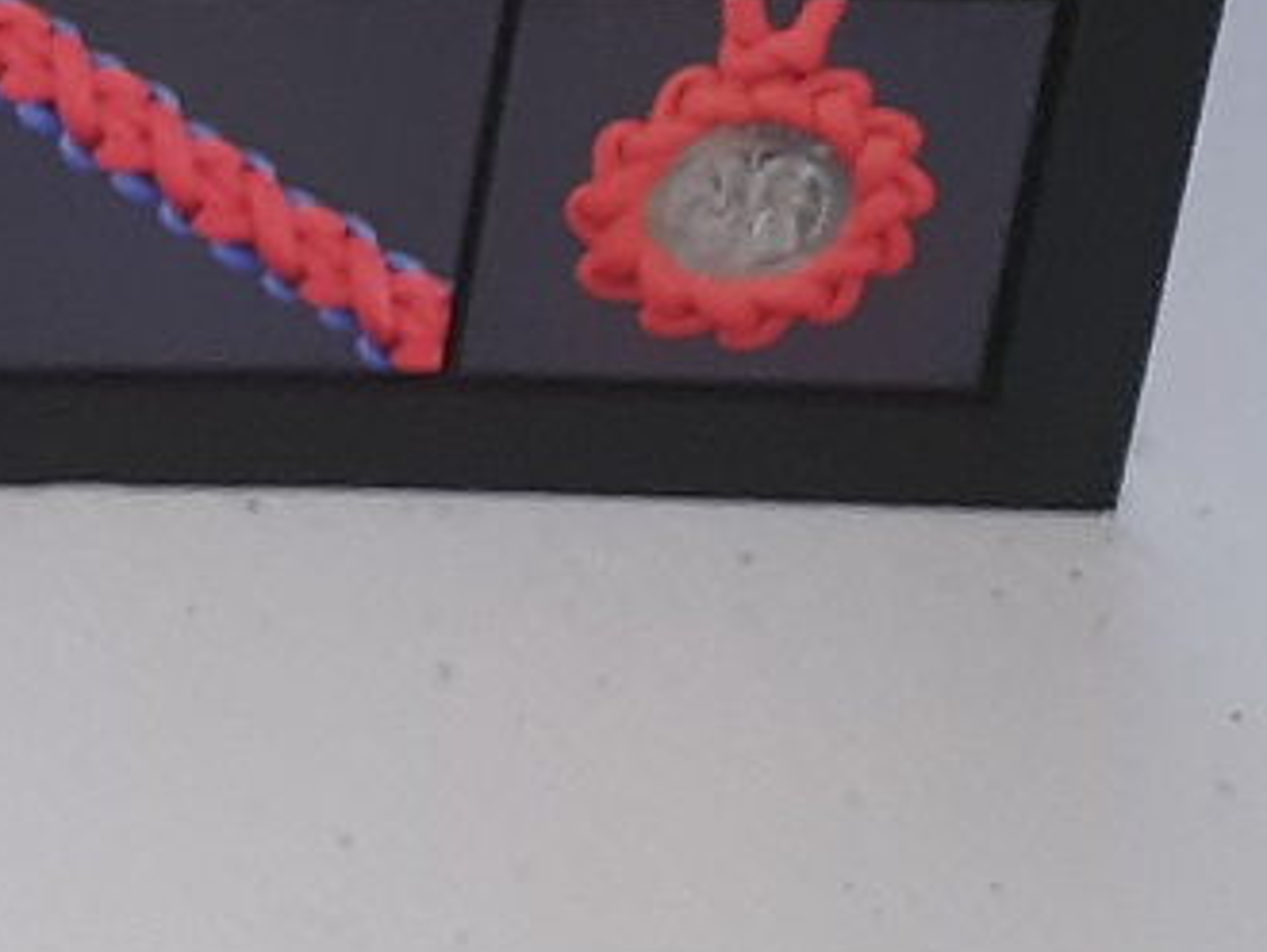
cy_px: -1612
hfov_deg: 9.8
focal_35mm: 175
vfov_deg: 7.7
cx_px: -1897
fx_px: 6410
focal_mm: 3.7
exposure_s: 1/60
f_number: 1.7
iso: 64
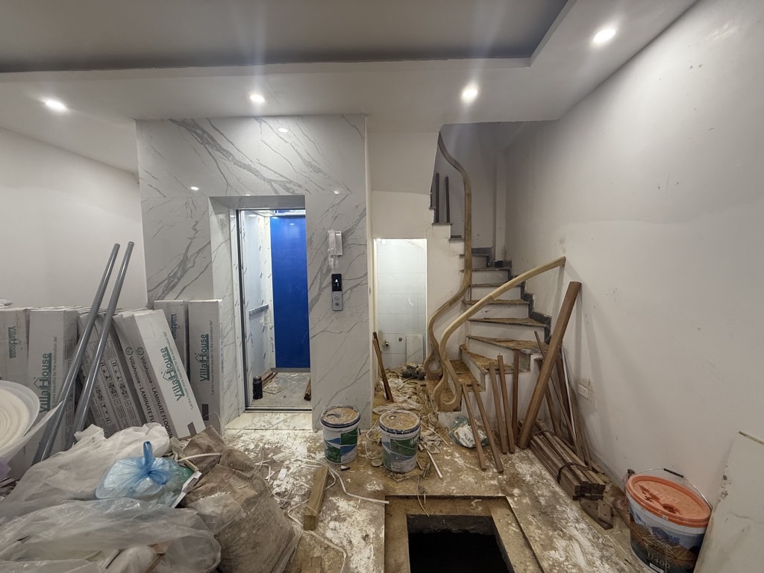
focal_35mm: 14
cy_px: 286
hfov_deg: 102.1
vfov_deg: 85.7
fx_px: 309
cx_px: 382
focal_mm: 2.22
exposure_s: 1/100
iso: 160
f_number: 2.2
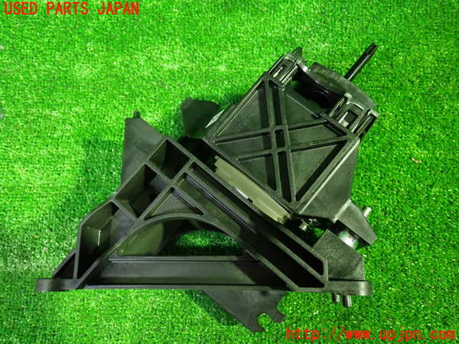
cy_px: 172
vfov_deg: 46.8
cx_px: 230
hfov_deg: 60.0
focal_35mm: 30
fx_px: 398
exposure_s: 1/15
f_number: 2.3
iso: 800
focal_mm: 5.4
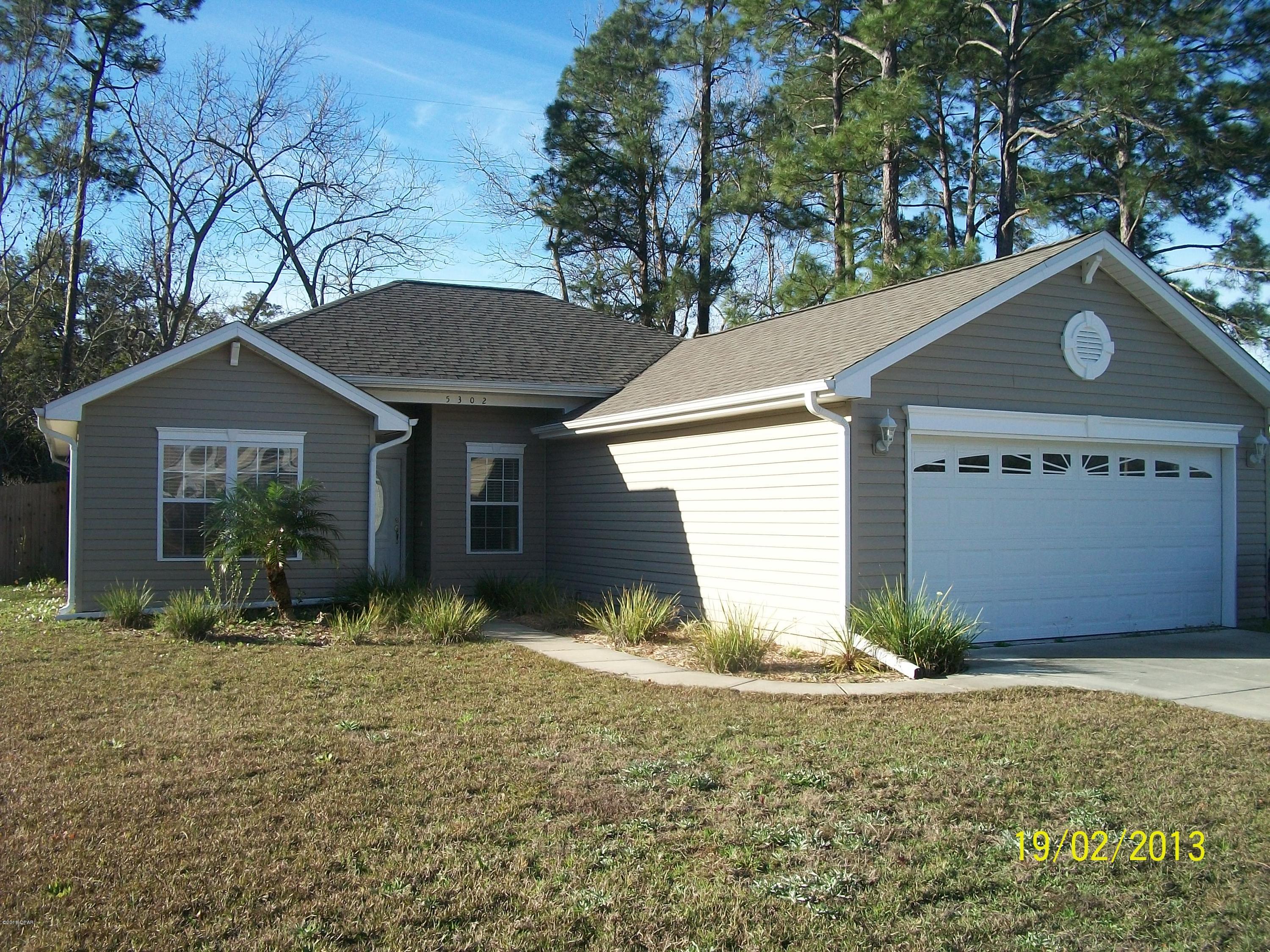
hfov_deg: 56.8
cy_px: 476
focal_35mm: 32
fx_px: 1174
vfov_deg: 44.2
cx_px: 635
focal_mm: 5.7
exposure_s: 1/200
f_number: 5.5
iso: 80
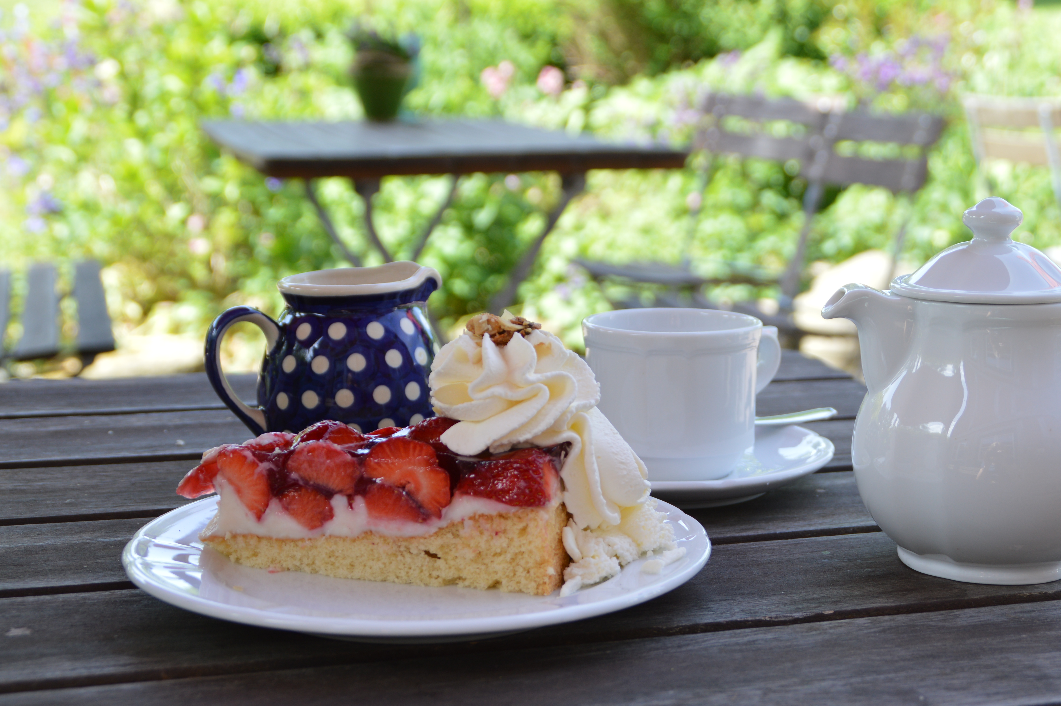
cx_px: 613
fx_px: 1767
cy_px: 418
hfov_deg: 33.4
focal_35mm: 60
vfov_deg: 22.6
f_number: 5.6
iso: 140
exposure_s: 1/125
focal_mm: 32
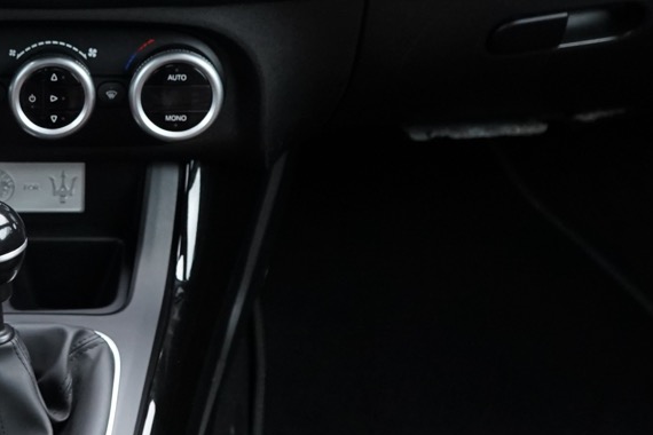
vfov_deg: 13.5
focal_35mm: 101
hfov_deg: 19.7
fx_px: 1832
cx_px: 17
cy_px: 147
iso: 2500
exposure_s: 1/160
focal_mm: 30
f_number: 3.5
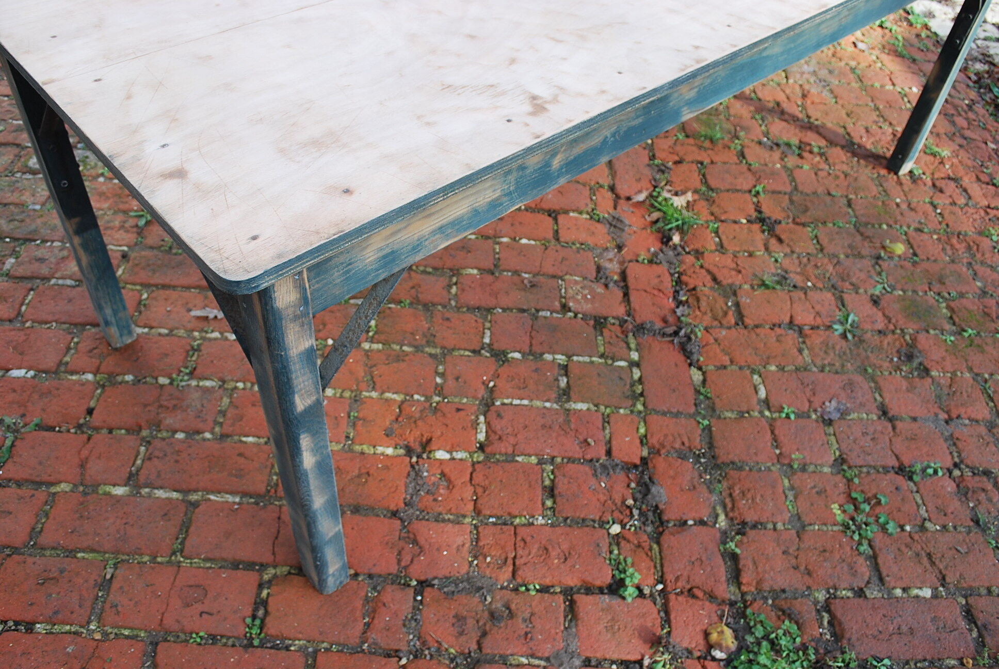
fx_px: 833
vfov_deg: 43.7
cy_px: 334
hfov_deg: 61.9
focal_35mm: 30
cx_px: 500
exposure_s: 1/125
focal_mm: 20
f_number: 5.6
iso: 160
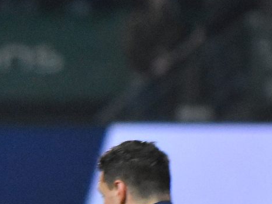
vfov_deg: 1.4
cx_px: -189
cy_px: 349
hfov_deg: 1.9
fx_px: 8203
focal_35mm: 1044
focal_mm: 175
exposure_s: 1/640
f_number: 2.8
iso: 4000
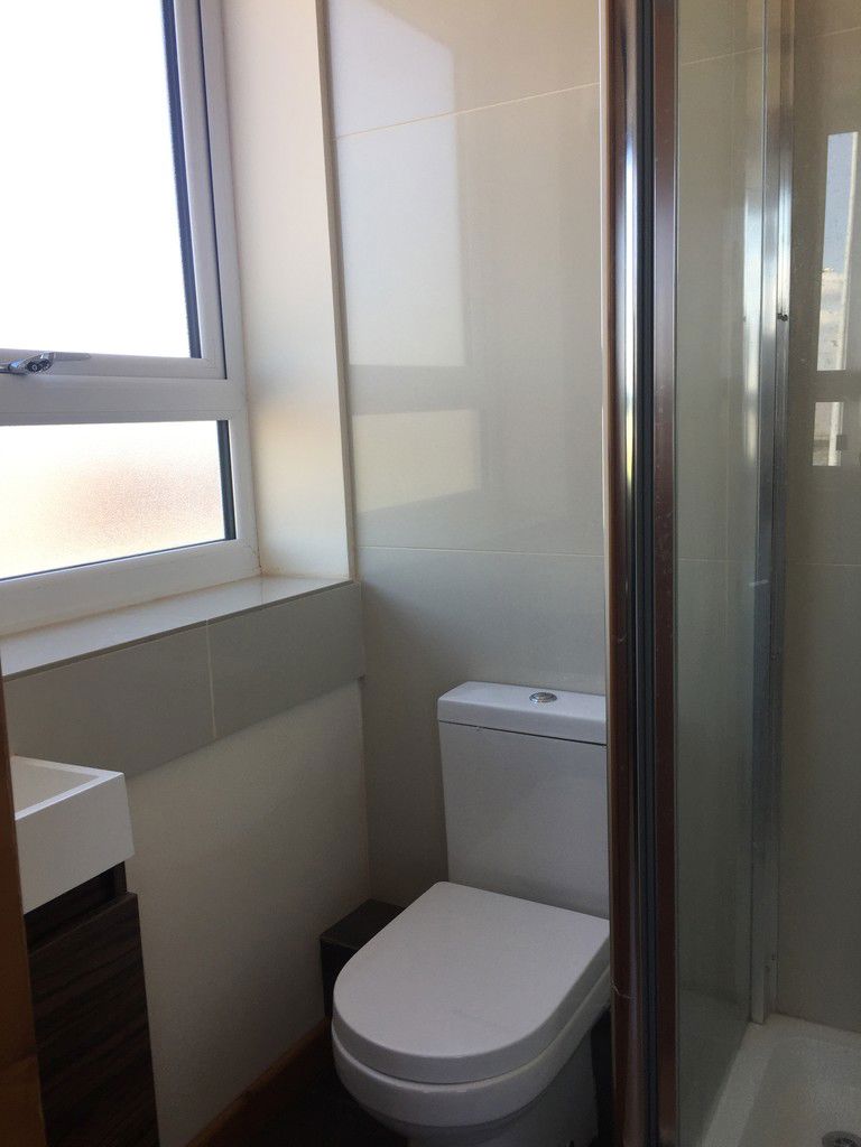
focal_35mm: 29
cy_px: 574
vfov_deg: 61.7
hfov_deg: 48.2
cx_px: 430
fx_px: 962
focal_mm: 4.15
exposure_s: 1/186
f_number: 2.2
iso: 32
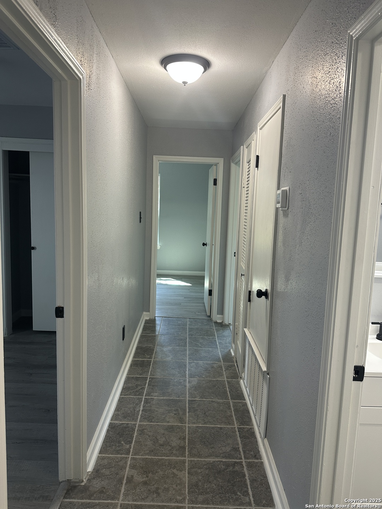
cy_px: 254
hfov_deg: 56.8
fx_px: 353
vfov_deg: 71.6
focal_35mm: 24
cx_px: 191
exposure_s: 1/60
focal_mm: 6.86
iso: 125
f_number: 1.78
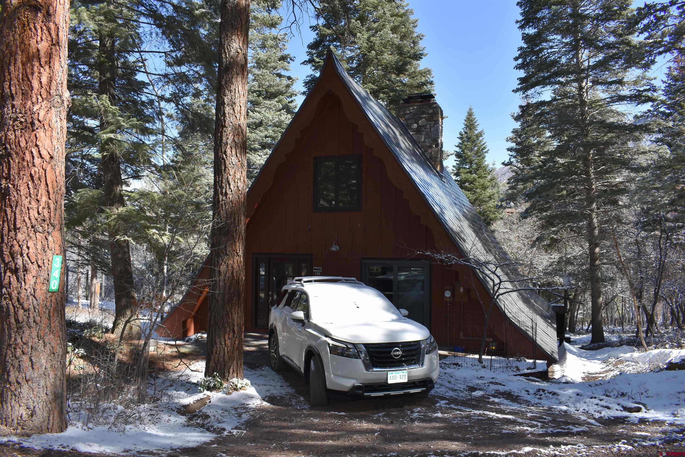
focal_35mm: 27
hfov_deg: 67.4
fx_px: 514
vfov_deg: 47.9
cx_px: 342
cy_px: 228
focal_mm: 18
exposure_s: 1/250
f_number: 7.1
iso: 100
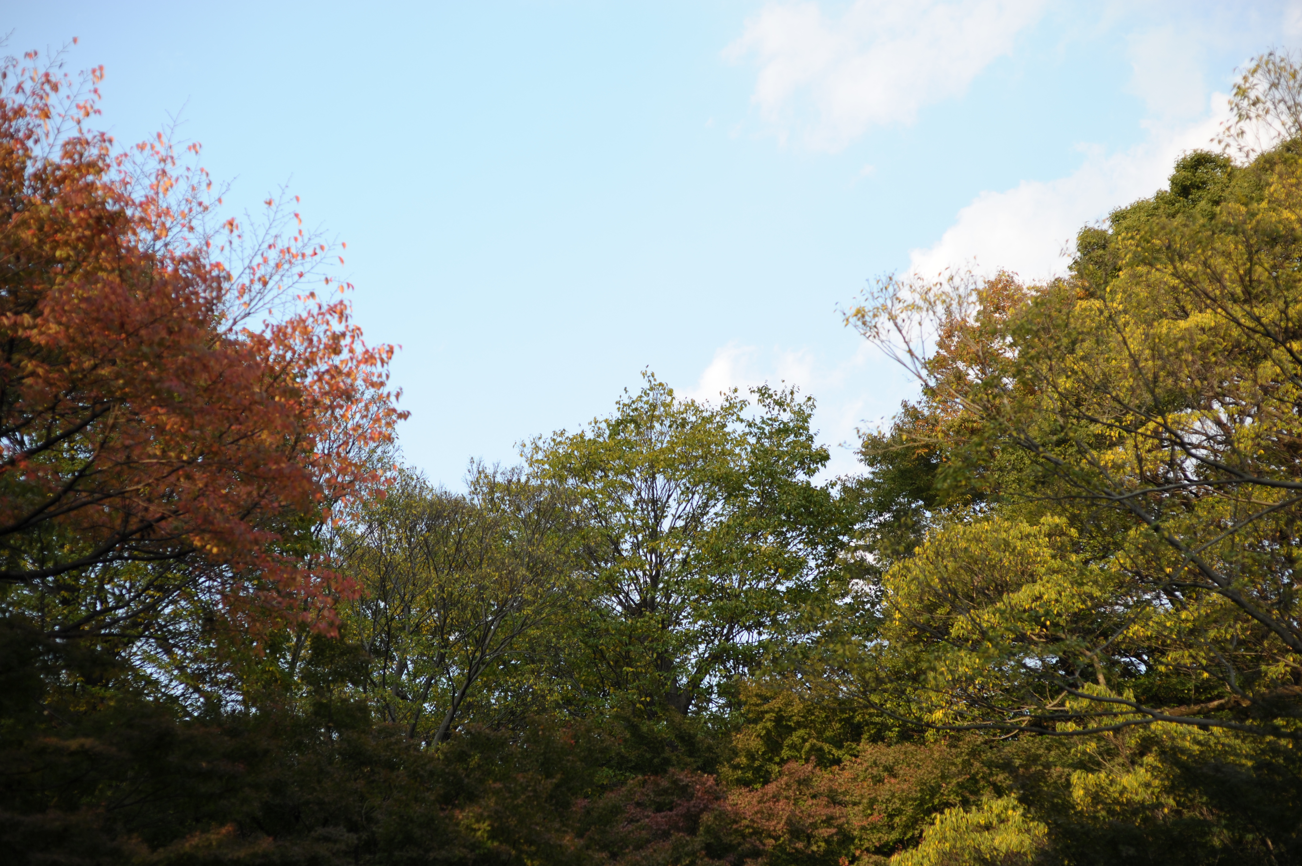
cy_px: 433
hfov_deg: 23.9
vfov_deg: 16.1
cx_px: 651
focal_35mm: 85
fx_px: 3072
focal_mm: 85
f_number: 2.8
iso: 200
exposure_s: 1/1250
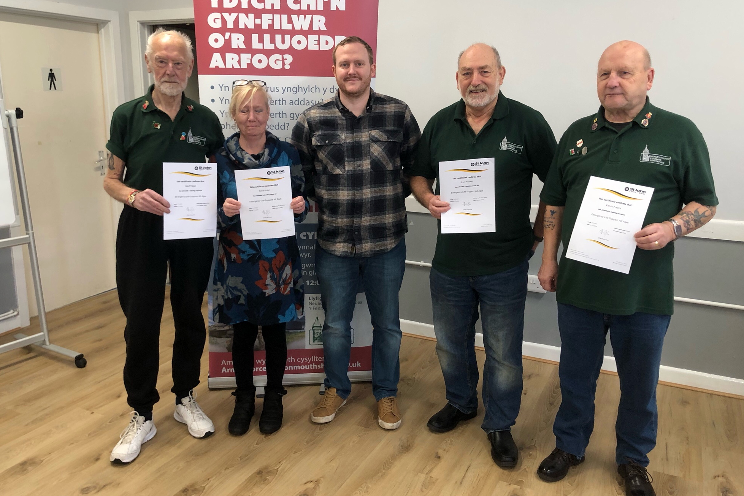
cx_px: 364
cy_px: 235
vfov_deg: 43.6
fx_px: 620
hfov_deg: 61.9
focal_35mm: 30
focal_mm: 3.99
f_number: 1.8
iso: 40
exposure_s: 1/25
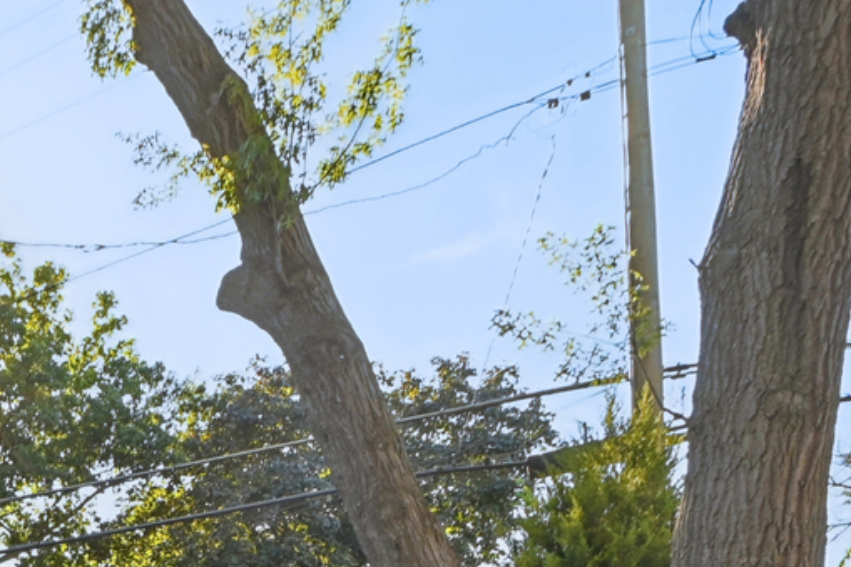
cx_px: -267
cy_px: 891
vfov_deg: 21.4
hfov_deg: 30.4
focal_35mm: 51
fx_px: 1205
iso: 400
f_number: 13
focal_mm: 16
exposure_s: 1/80
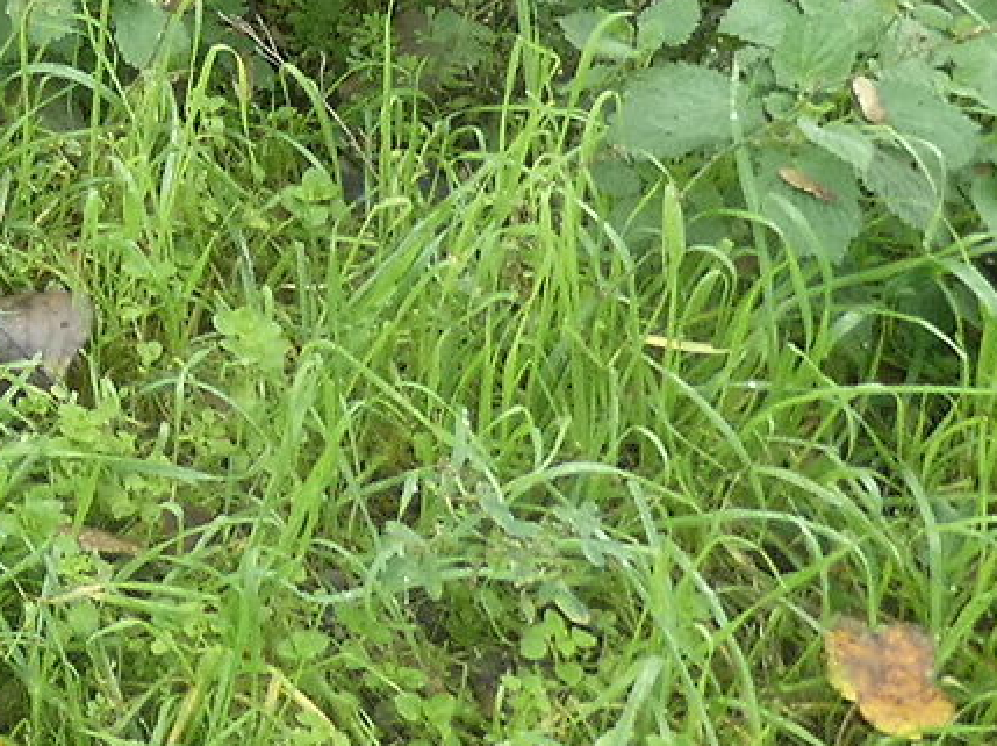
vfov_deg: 11.5
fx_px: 3223
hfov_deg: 15.5
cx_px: -702
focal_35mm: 112
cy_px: -869
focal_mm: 3.6
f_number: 2.8
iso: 80
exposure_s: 1/125
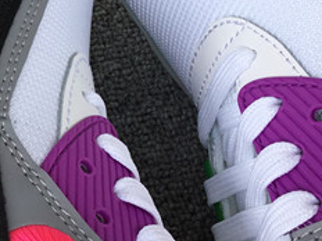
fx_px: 995
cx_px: -54
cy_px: 97
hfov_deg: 17.6
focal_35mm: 107
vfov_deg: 13.8
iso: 25
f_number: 2.4
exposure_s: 1/297
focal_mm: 3.3
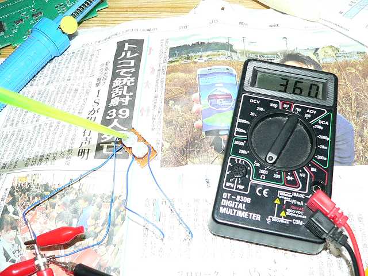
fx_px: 383
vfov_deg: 39.7
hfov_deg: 51.4
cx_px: 184
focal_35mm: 36
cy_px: 138
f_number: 2.8
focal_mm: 6
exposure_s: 1/80
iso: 400
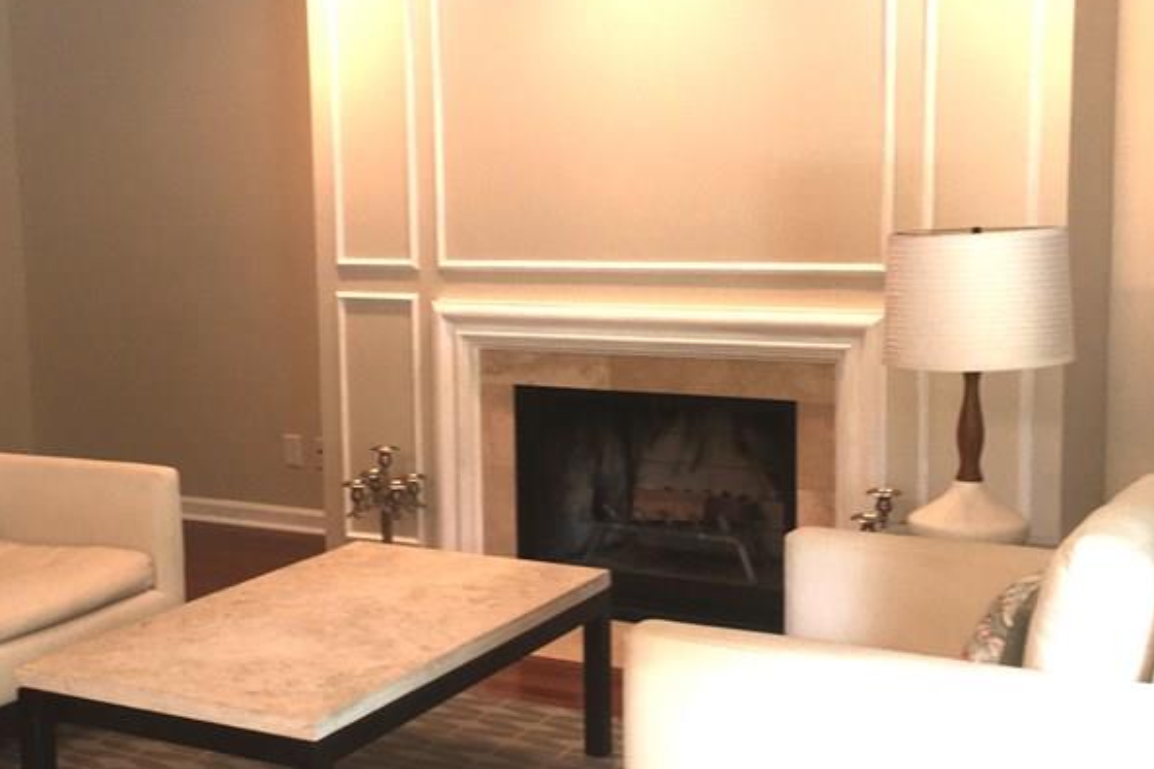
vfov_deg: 26.0
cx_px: 431
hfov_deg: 37.9
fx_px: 1667
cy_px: 381
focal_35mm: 52
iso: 25
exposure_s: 1/33
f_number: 2.2
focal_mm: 4.15
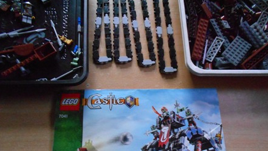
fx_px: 206
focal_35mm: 29
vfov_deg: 39.8
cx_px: 136
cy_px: 98
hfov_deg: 66.1
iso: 800
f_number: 3.2
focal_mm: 4.6
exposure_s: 1/5
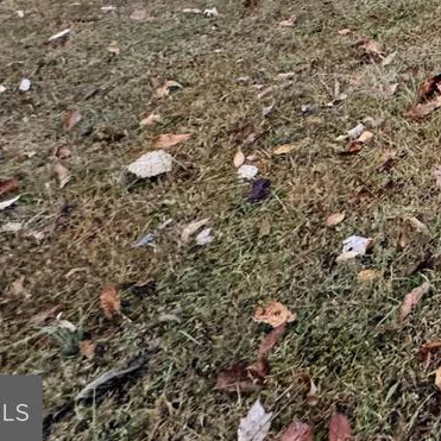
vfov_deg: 26.7
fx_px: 692
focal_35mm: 48
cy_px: -199
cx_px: 689
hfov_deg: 25.1
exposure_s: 1/97
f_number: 2.2
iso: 320
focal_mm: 2.22
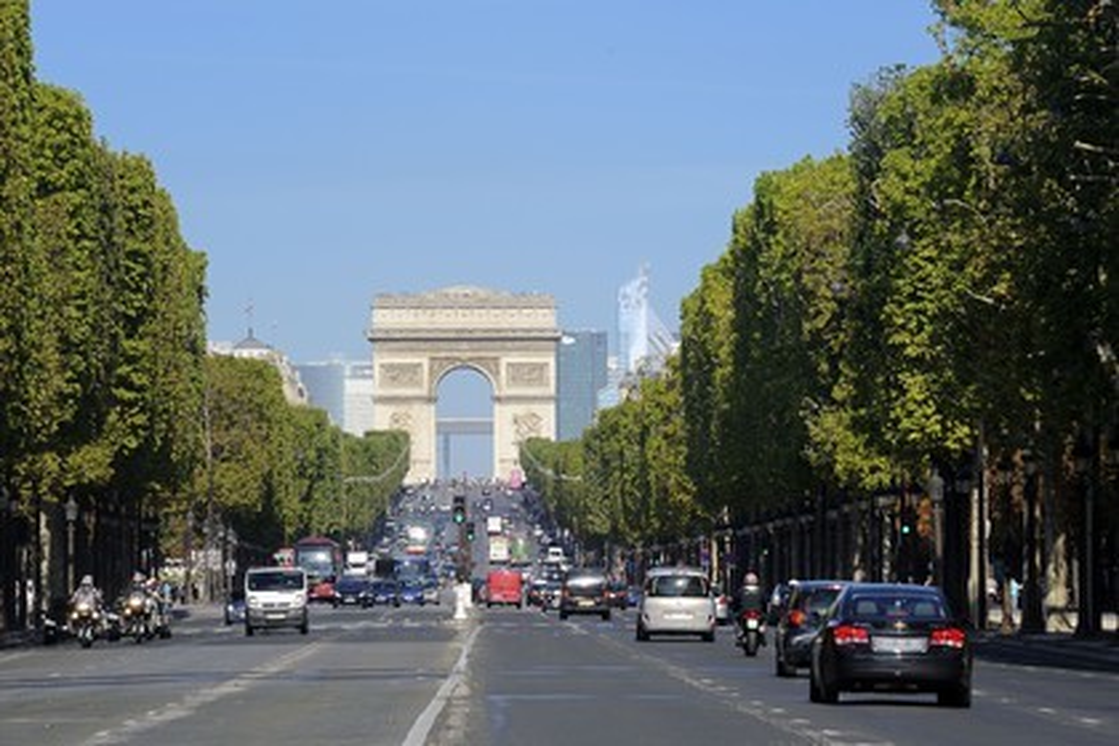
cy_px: 373
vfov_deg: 6.9
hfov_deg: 10.3
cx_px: 560
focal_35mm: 200
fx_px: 6216
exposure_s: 1/250
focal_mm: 200
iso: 200
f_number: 11
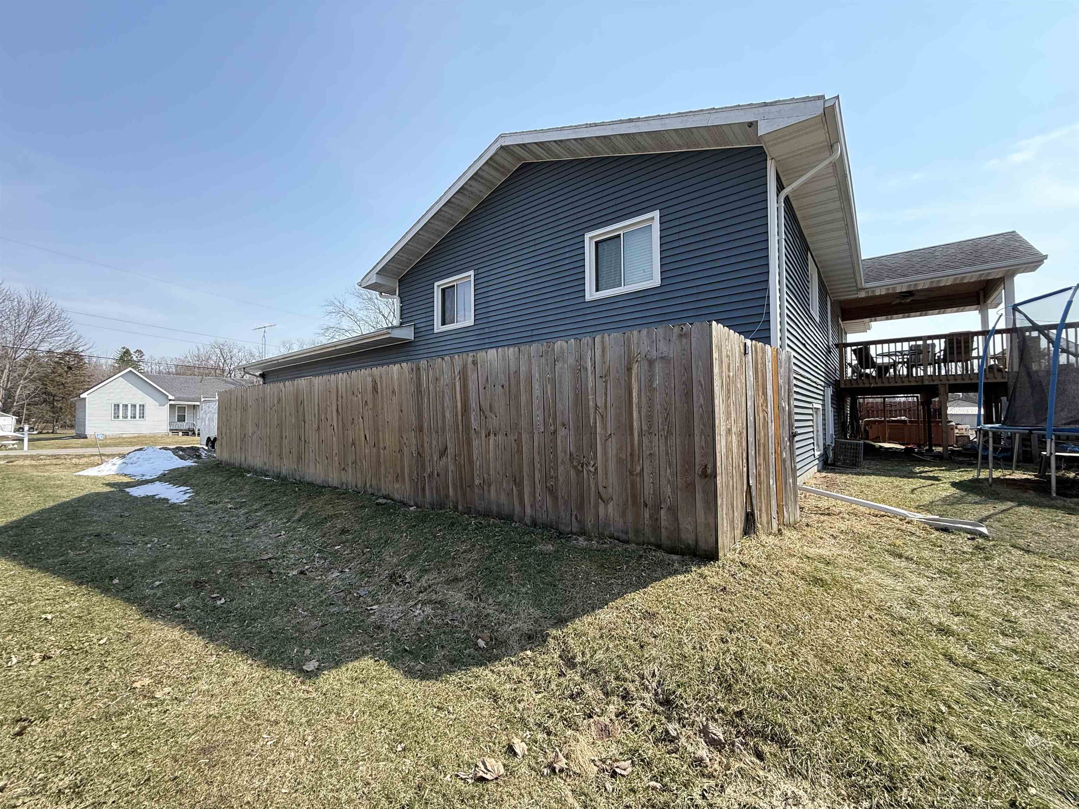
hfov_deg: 102.1
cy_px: 404
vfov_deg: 85.7
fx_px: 436
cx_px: 540
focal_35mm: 14
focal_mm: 2.22
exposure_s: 1/726
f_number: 2.2
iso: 64
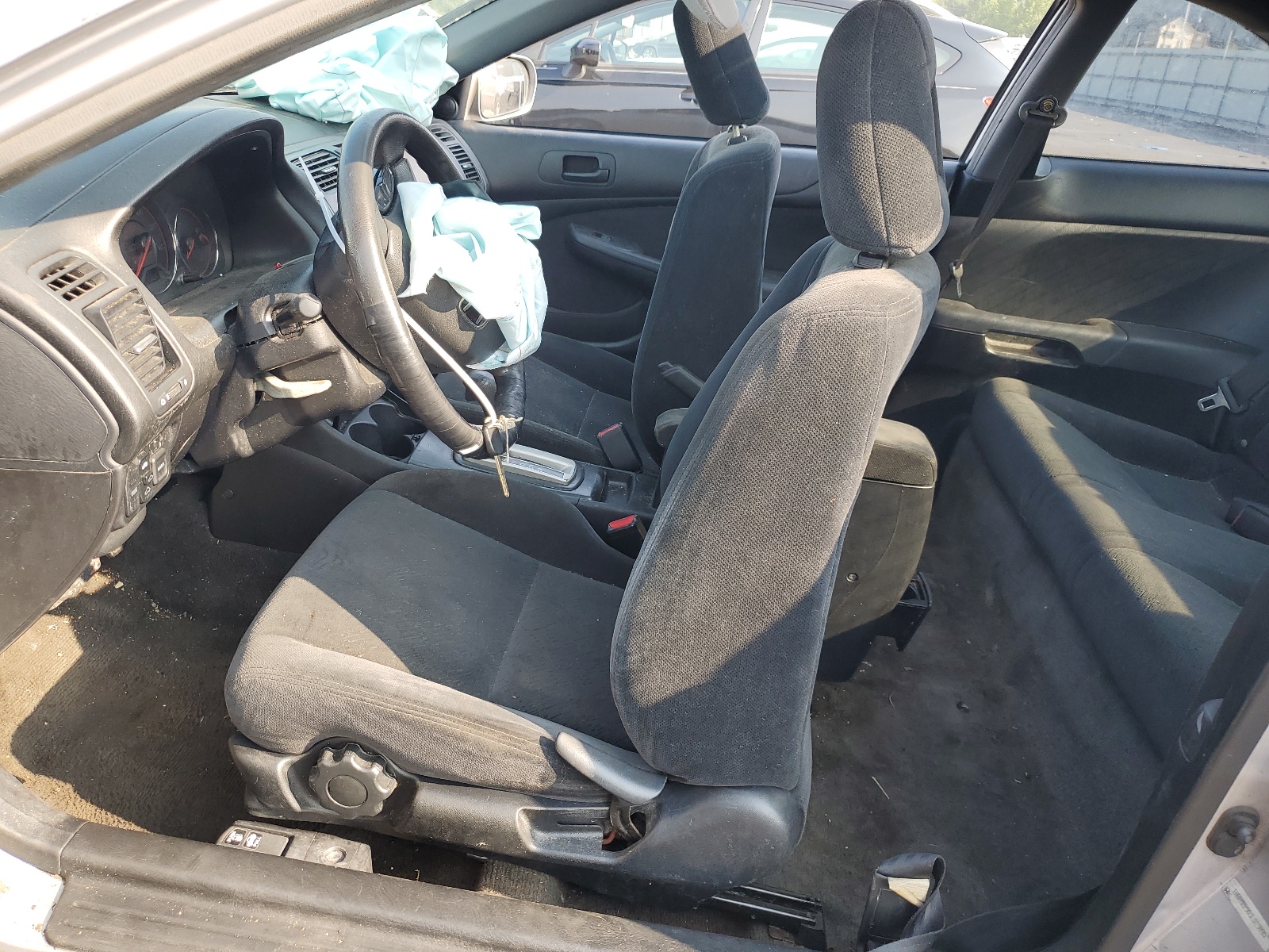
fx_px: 953
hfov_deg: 67.3
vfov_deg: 53.1
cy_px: 476
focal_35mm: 26
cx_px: 634
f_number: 1.5
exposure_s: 1/323
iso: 50
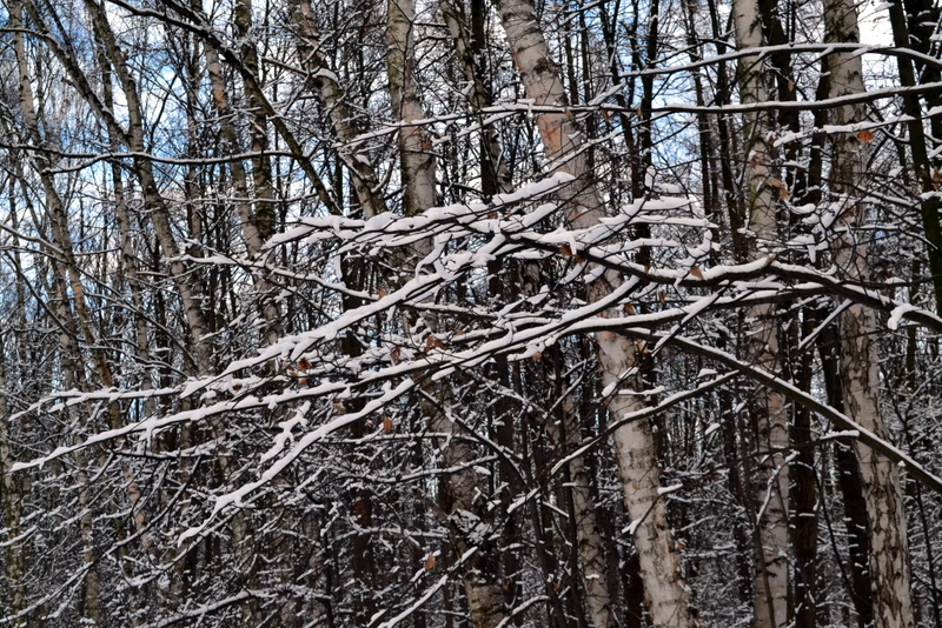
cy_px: 314
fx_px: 1335
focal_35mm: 51
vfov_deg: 26.5
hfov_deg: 38.9
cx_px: 471
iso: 3200
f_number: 10
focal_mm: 34
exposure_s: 1/250
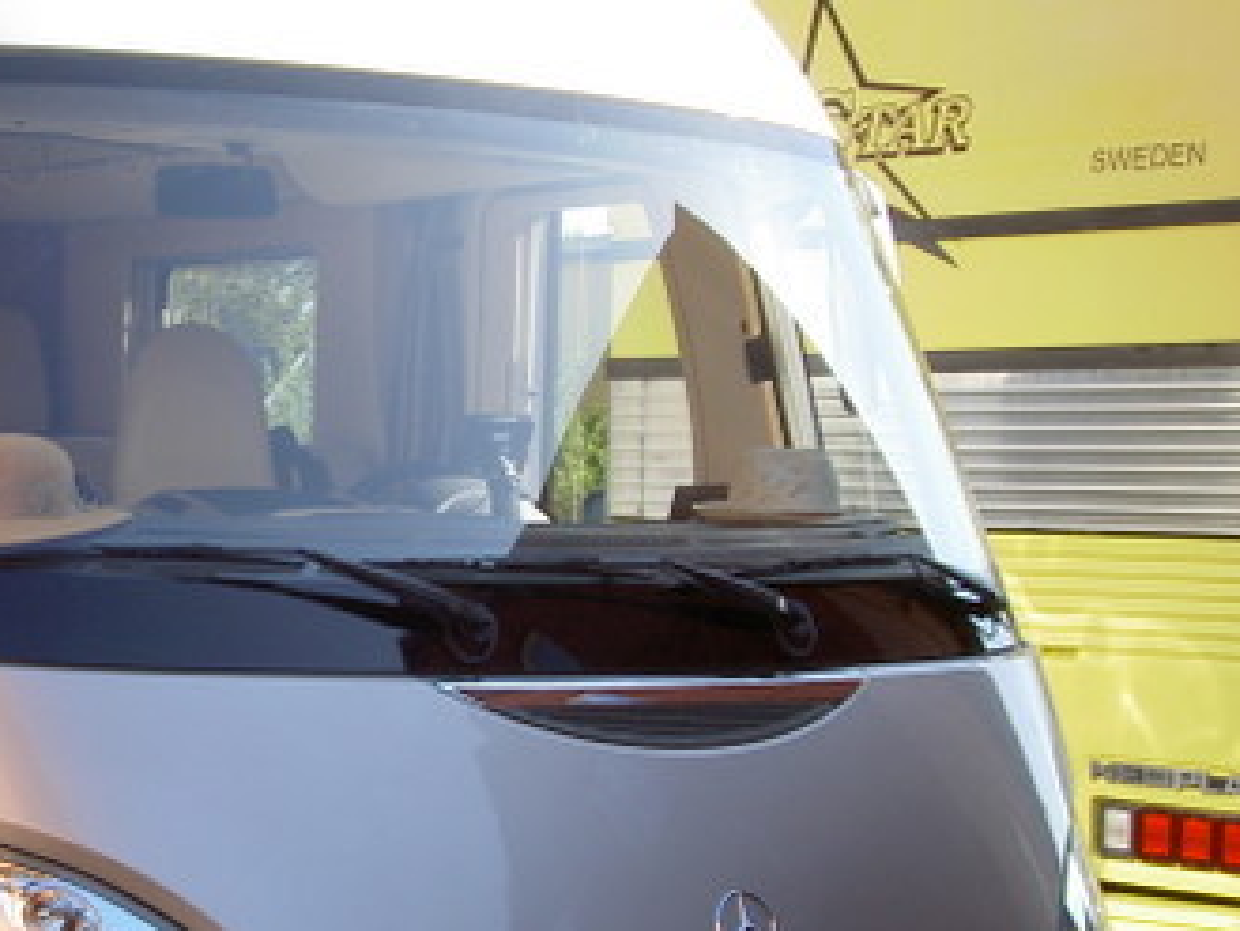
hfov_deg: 22.6
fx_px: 2974
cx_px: -26
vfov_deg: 17.7
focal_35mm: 83
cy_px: 628
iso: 50
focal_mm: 8
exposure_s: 1/125
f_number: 4.7
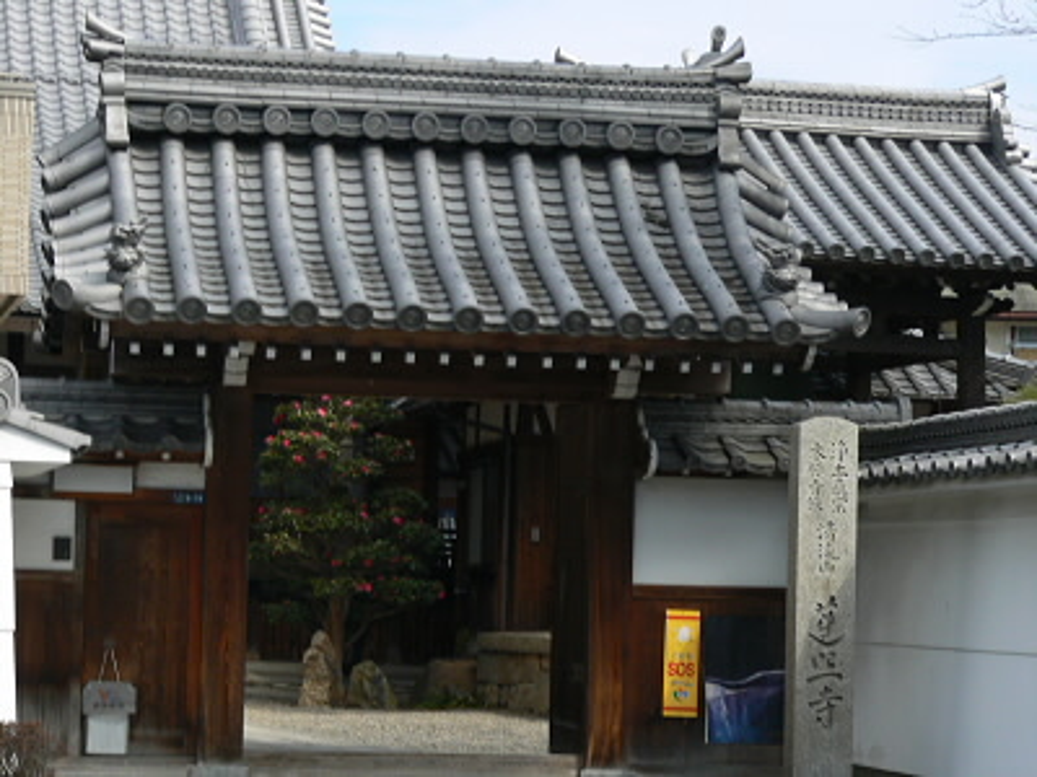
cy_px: 388
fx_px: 3265
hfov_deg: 18.0
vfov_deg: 13.6
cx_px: 518
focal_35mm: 109
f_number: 5.6
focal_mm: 18.2
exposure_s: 1/400
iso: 80
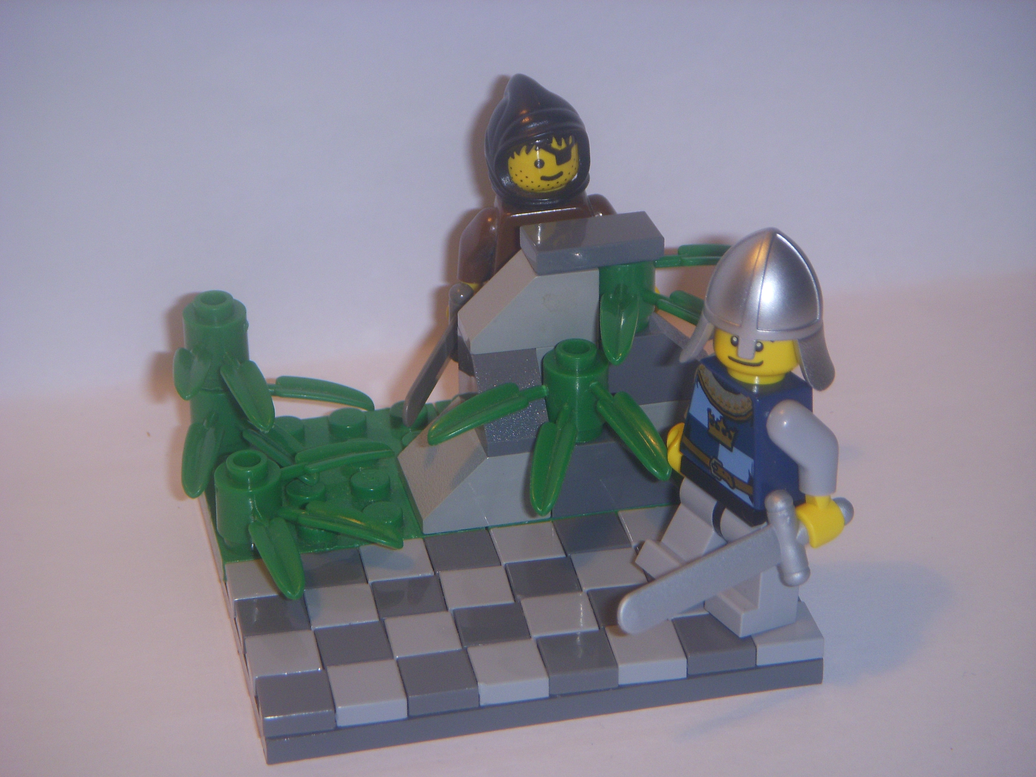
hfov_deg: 17.3
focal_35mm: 114
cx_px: 518
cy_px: 388
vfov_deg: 13.0
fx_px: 3412
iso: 100
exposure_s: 1/60
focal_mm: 18.9
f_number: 4.2
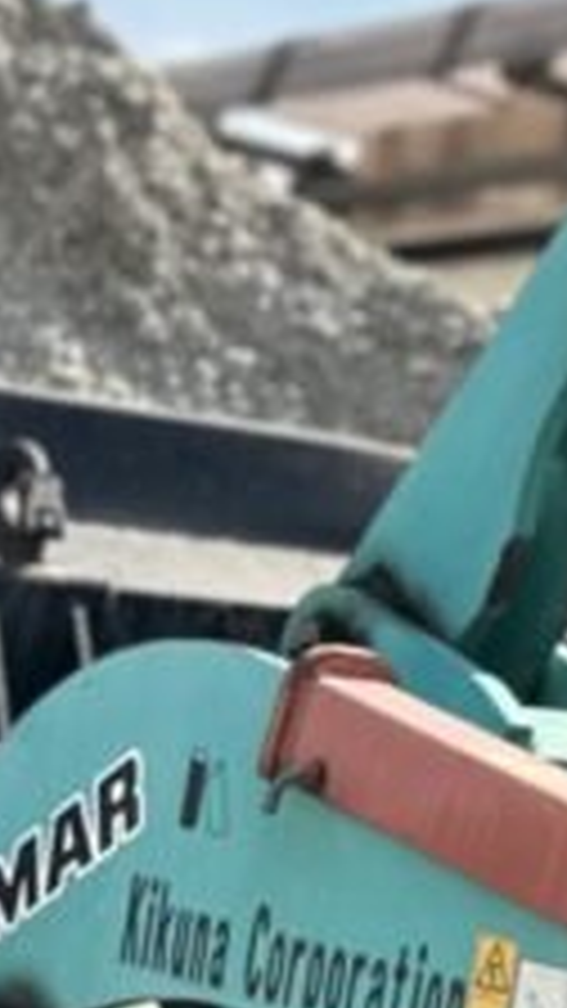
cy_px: 500
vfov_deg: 15.3
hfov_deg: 7.4
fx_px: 3742
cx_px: 1868
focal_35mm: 140
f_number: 1.78
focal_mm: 6.86
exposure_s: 1/3861
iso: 80
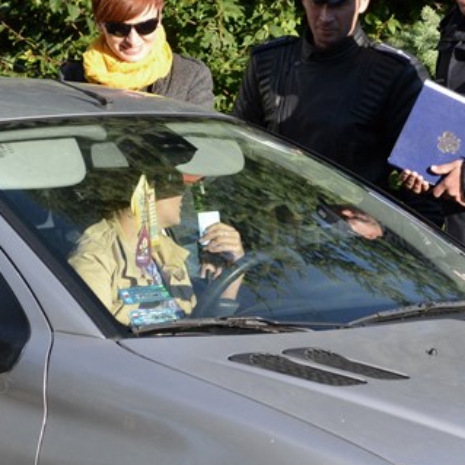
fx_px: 2676
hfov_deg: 9.8
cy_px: 216
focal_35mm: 176
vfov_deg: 9.9
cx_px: 499
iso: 400
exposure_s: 1/500
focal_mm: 55
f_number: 5.6
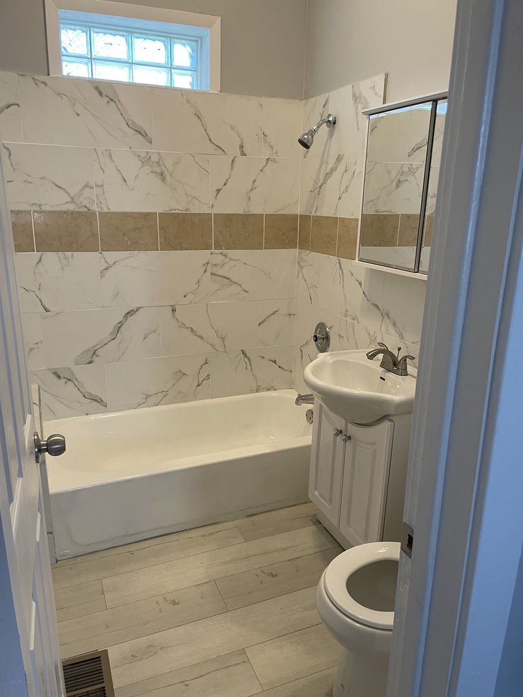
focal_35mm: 26
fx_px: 524
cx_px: 262
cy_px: 348
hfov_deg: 53.1
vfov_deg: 67.3
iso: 80
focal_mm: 4.2
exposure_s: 1/60
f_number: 1.6
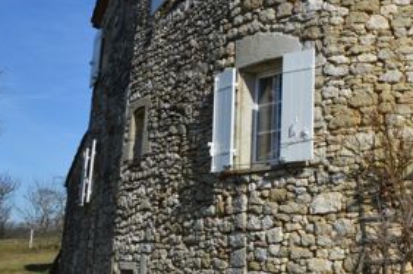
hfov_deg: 36.6
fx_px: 515
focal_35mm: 45
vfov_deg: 29.6
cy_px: 101
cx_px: 459
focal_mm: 12
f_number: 8
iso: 100
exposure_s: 1/320
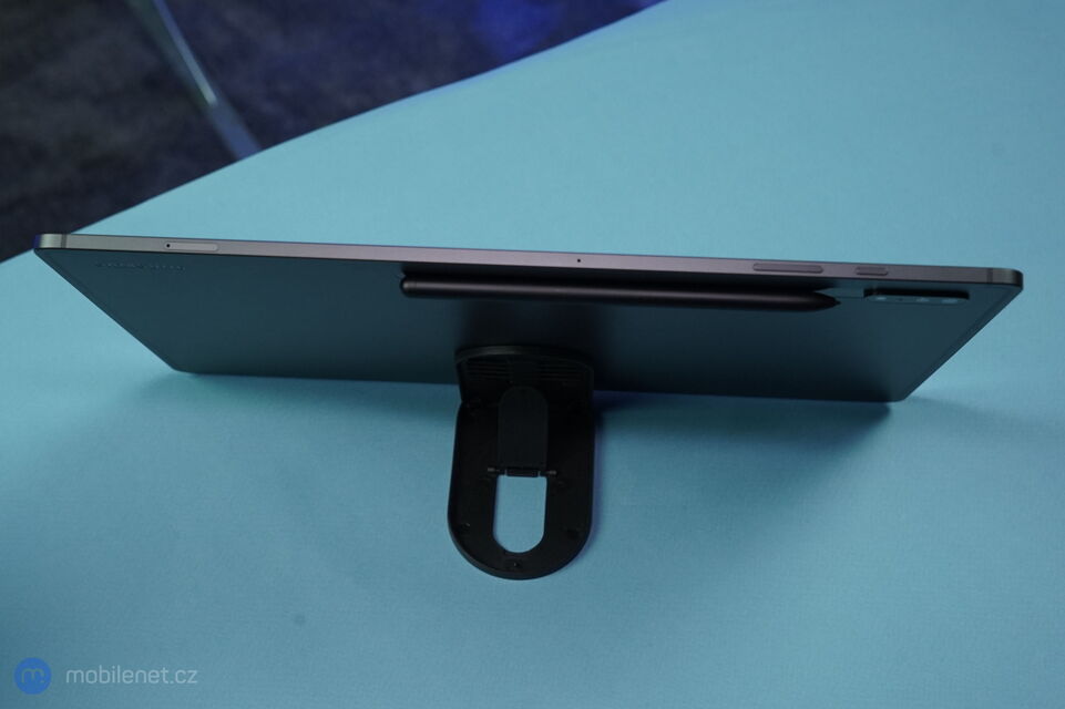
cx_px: 532
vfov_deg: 31.2
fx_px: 1272
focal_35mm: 43
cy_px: 354
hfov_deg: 45.4
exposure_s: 1/160
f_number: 7.1
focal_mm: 43
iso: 2000
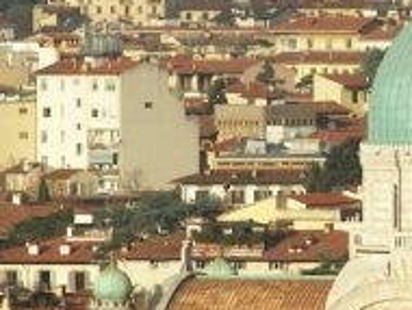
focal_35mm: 1164
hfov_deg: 1.7
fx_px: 13871
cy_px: 159
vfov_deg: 1.3
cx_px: 353
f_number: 3.6
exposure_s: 1/800
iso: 50
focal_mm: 66.9
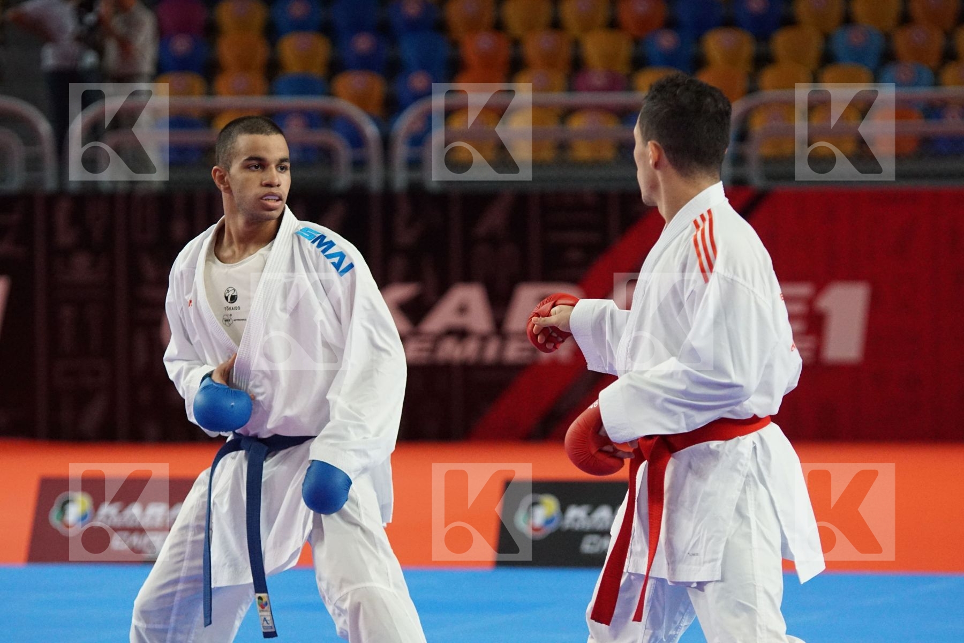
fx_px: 5422
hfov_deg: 10.2
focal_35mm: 202
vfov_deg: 6.8
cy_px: 322
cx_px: 482
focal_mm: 135
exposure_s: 1/2000
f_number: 2.8
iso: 3200
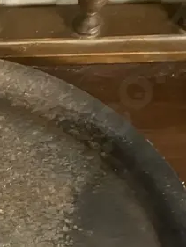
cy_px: 371
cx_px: -75
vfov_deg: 17.3
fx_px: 730
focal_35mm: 102
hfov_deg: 13.8
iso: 640
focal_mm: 3.99
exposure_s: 1/25
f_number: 1.8
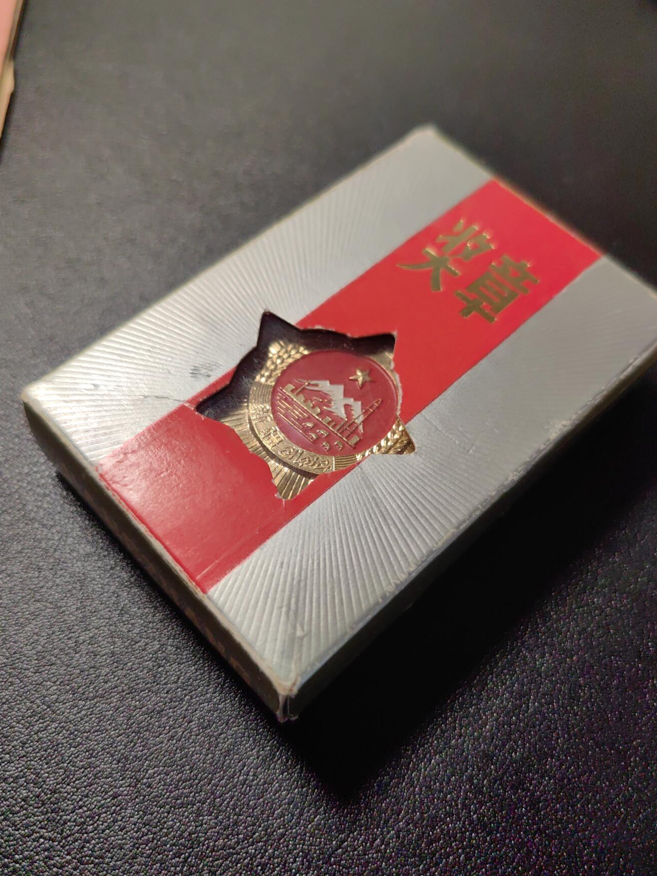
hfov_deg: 49.7
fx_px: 709
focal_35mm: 28
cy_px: 438
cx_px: 330
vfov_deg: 63.4
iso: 50
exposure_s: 1/367
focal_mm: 5.75
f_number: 1.4
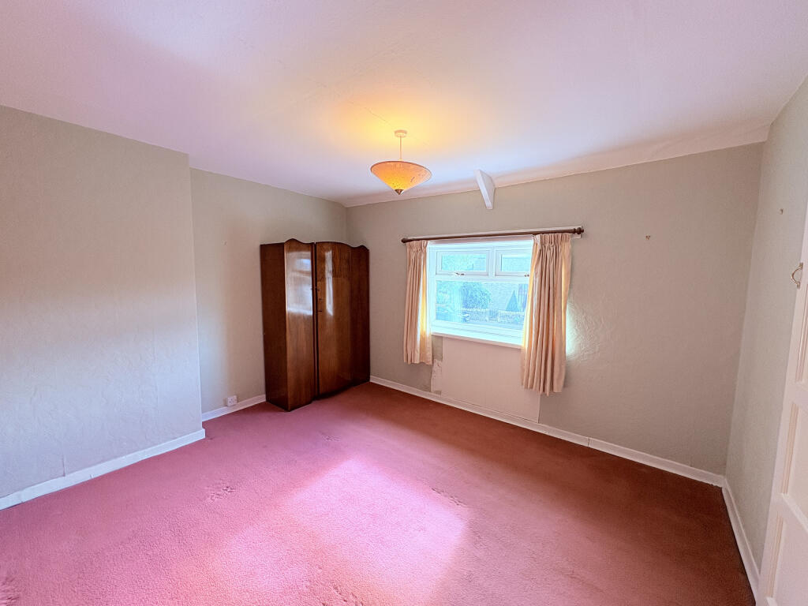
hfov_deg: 102.1
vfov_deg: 85.7
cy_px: 303
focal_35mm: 14
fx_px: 327
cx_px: 404
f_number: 2.2
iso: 125
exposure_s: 1/100
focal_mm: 2.22
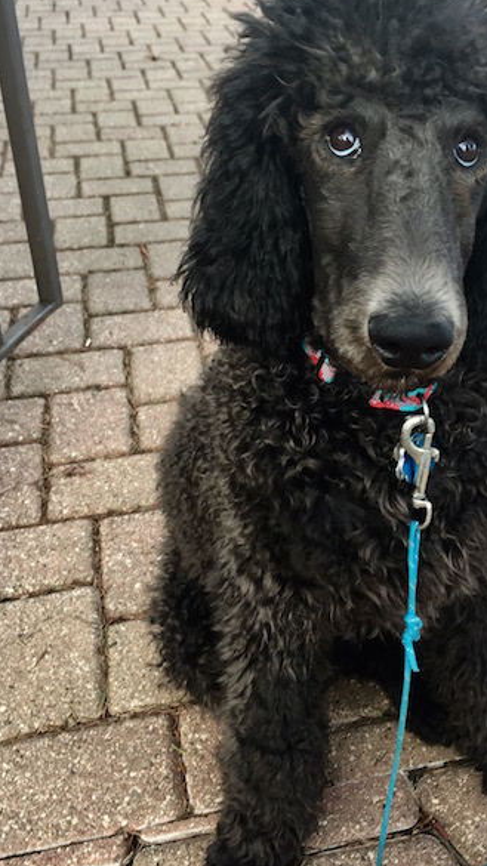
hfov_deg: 32.6
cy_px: 392
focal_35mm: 36
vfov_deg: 55.2
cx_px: 320
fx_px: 827
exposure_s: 1/40
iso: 32
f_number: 2.2
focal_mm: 4.15
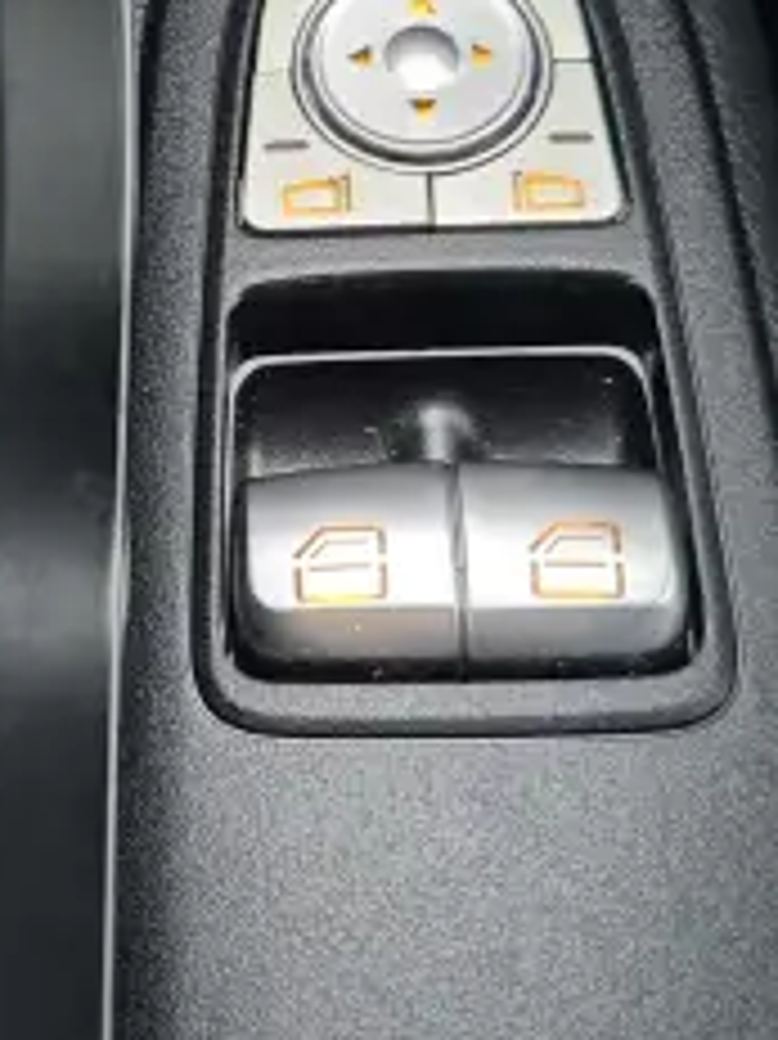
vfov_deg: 22.9
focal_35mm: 85
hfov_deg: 17.1
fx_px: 2550
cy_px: 353
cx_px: 58
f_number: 1.8
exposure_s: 1/33
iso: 1600
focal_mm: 5.4
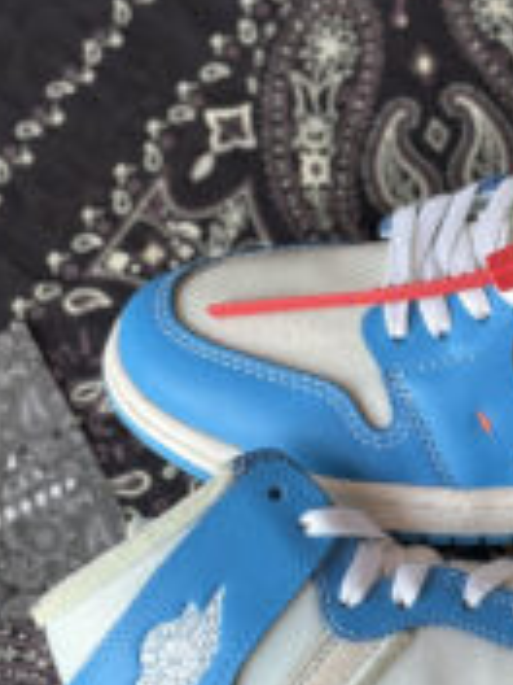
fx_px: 2332
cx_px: 529
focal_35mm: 118
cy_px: 475
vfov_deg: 16.6
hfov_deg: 12.4
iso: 25
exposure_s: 1/171
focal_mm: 5.96
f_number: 1.6
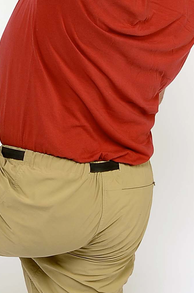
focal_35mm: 222
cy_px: 79
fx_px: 1801
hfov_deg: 6.1
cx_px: 1
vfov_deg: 9.3
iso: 200
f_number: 13
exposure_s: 1/250
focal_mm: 35
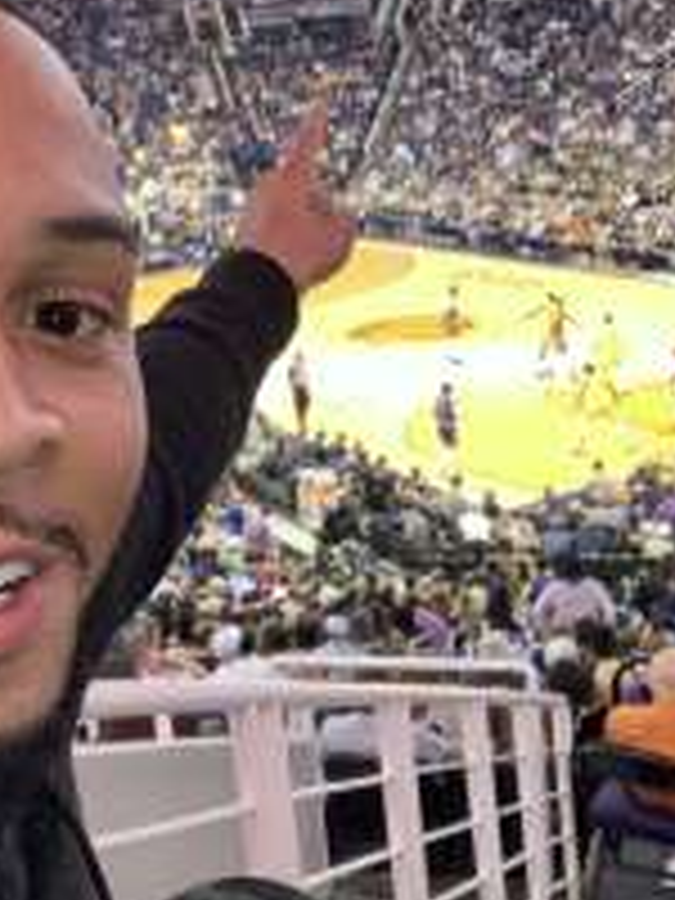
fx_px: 1664
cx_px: 212
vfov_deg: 30.2
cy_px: 396
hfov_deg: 22.8
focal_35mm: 64
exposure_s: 1/40
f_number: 2.2
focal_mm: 2.87
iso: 320
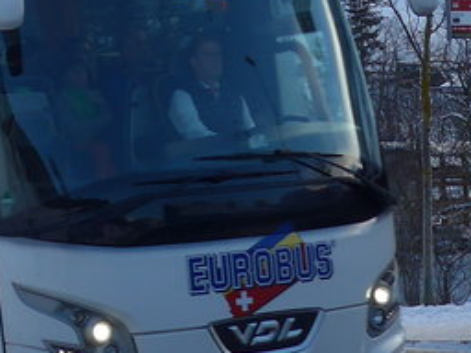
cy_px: -136
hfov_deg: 14.2
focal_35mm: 136
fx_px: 1850
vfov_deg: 10.6
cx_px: -48
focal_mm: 6
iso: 80
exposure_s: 1/400
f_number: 2.8
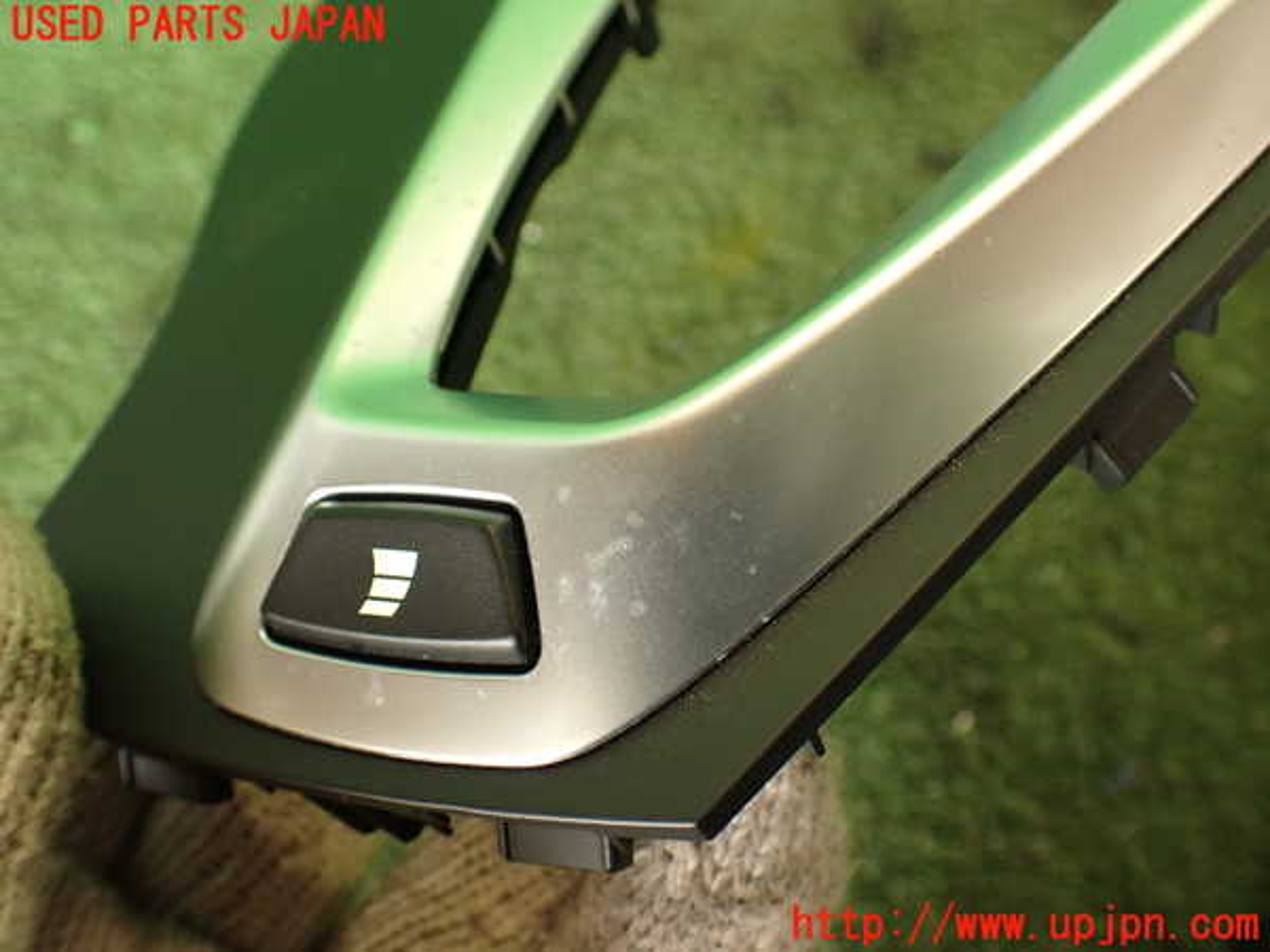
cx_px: 635
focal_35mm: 32
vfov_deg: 44.2
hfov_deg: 56.8
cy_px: 476
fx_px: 1174
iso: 200
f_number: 2.4
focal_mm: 5.79
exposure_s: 1/60
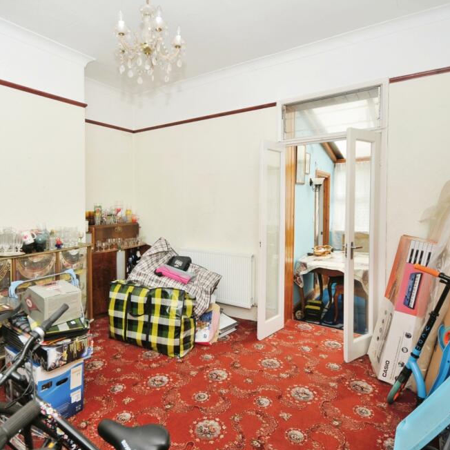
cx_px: 187
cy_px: 223
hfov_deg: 74.2
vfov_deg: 74.8
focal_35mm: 20
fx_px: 294
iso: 200
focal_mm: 10
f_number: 5
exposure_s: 1/60
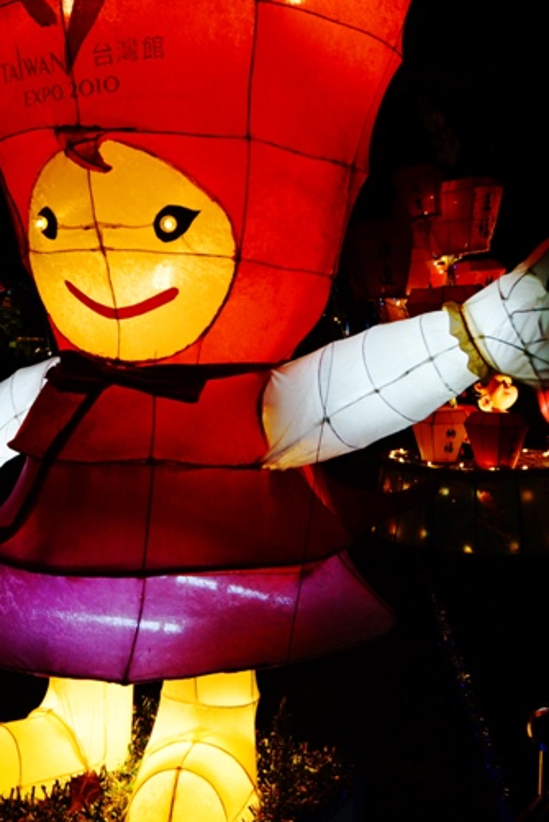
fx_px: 983
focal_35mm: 43
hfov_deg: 31.1
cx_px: 205
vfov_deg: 45.0
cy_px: 298
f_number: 2.8
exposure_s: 1/125
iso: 200
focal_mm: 20
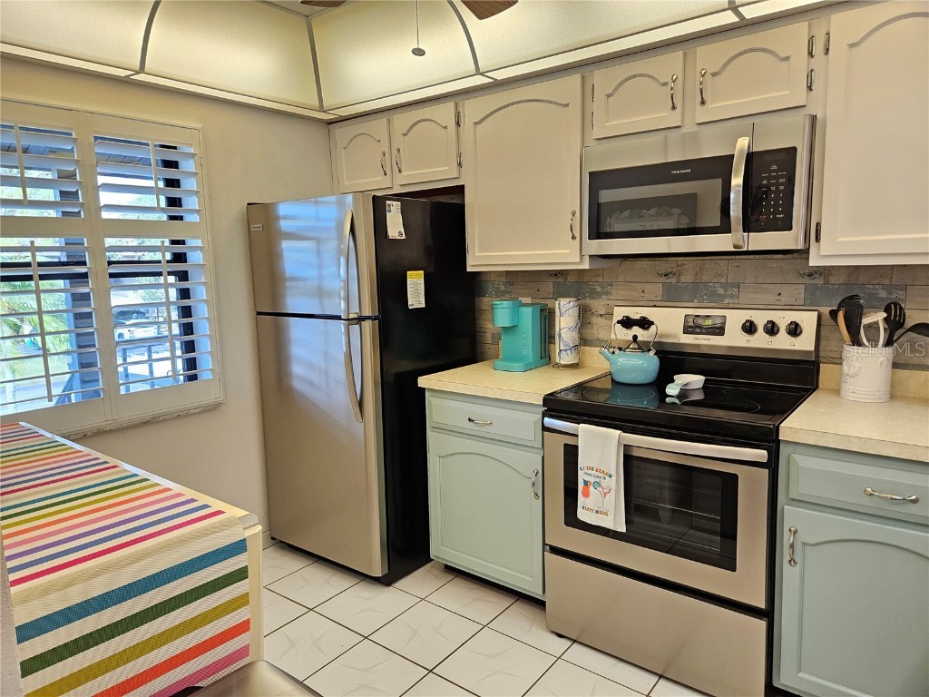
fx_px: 617
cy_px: 348
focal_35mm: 23
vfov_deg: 58.9
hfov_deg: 73.9
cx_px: 464
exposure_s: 1/120
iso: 160
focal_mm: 5.4
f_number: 1.8
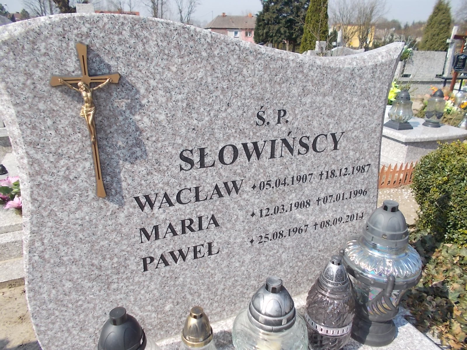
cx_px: 234
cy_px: 175
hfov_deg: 67.3
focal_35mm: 26
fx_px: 351
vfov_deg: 53.1
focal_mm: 4.6
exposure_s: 1/125
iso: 80
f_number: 8
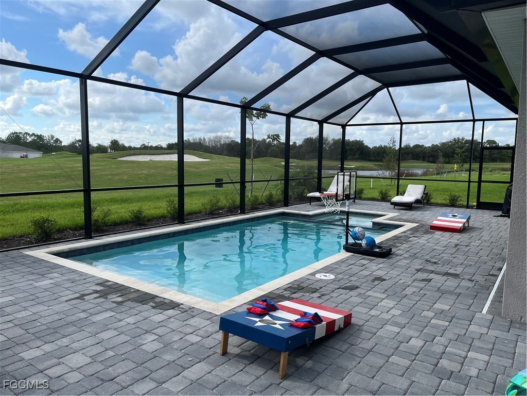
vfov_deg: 53.1
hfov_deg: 67.3
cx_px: 264
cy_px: 198
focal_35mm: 26
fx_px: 396
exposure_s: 1/1802
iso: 50
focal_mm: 5.1
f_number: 1.6
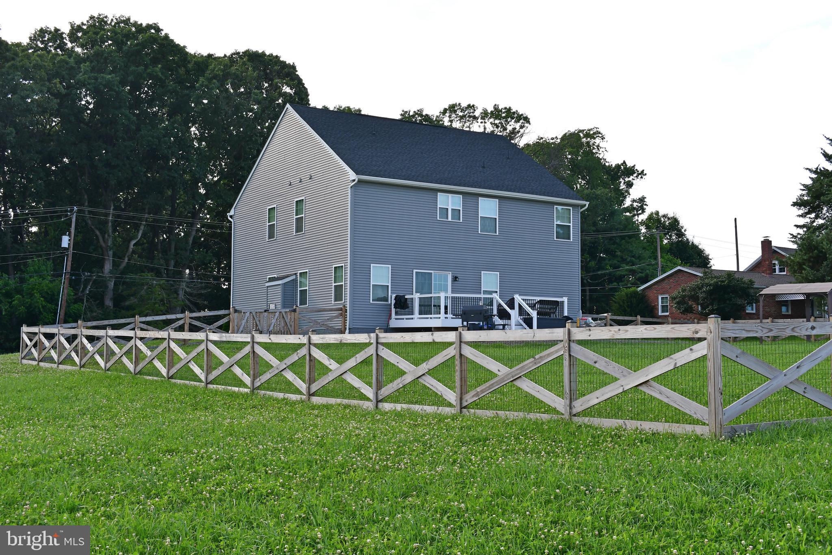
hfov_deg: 42.7
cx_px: 416
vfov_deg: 29.2
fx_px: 1063
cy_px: 278
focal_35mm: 46
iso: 125
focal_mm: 31
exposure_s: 1/250
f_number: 8
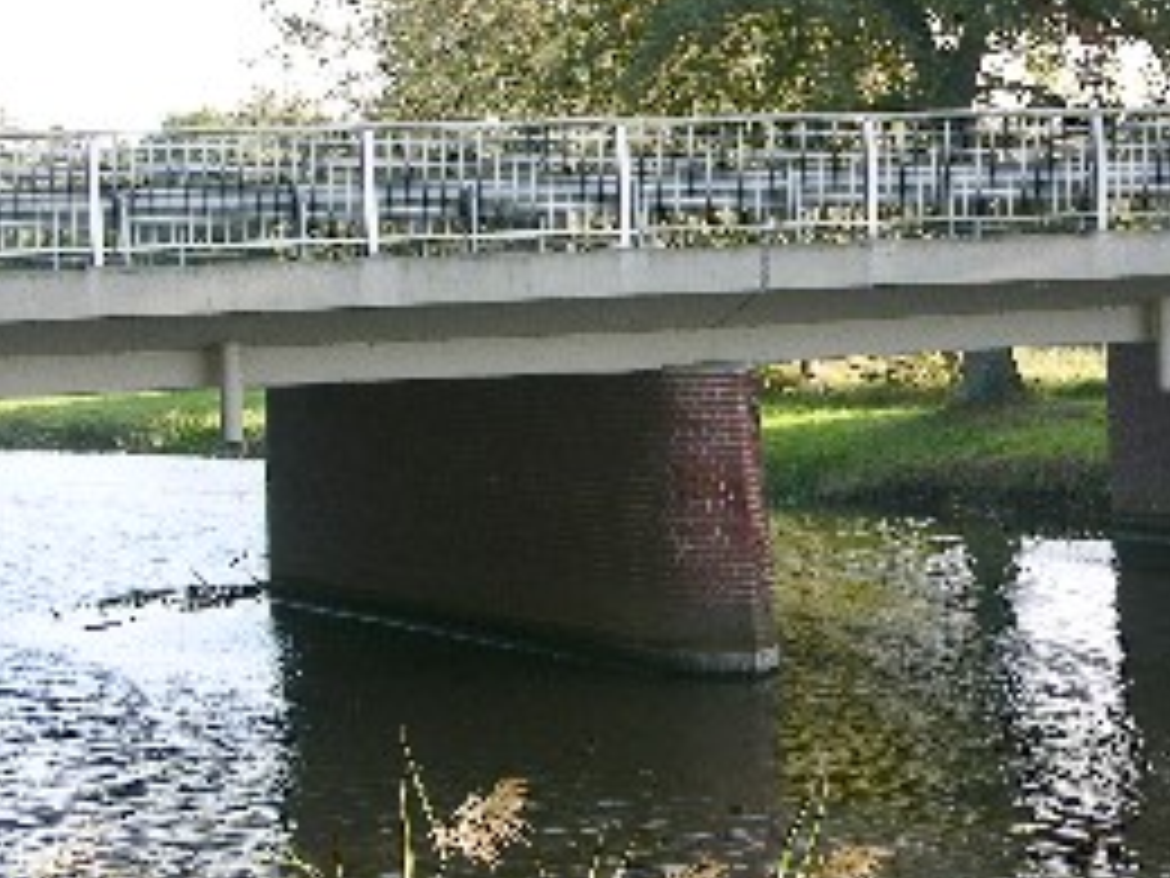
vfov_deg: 11.3
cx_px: 943
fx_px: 4428
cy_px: 419
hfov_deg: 15.0
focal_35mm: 131
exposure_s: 1/65.8
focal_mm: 14.7
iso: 50
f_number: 4.4
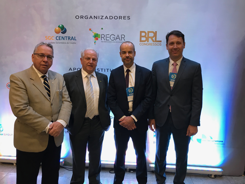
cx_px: 122
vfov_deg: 49.7
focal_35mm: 28
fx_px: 198
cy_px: 92
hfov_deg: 63.4
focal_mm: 3.99
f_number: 1.8
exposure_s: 1/20
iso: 40
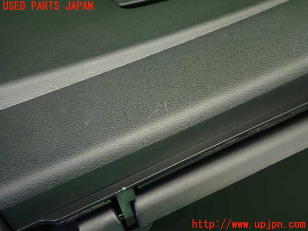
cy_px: 116
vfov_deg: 37.7
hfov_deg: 49.0
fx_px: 338
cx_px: 154
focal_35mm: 38
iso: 400
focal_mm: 6.83
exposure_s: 1/40
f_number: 2.7
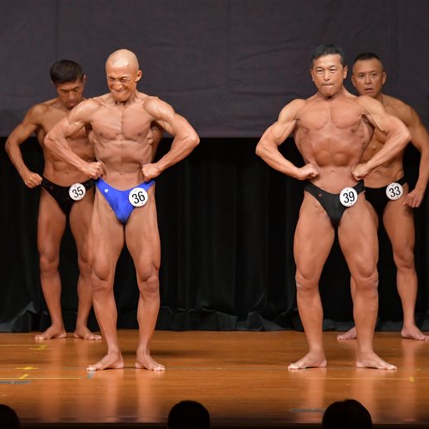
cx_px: 133
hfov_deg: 5.4
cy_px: 215
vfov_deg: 5.4
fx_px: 4585
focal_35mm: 327
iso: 5000
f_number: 5.6
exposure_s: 1/400
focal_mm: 170
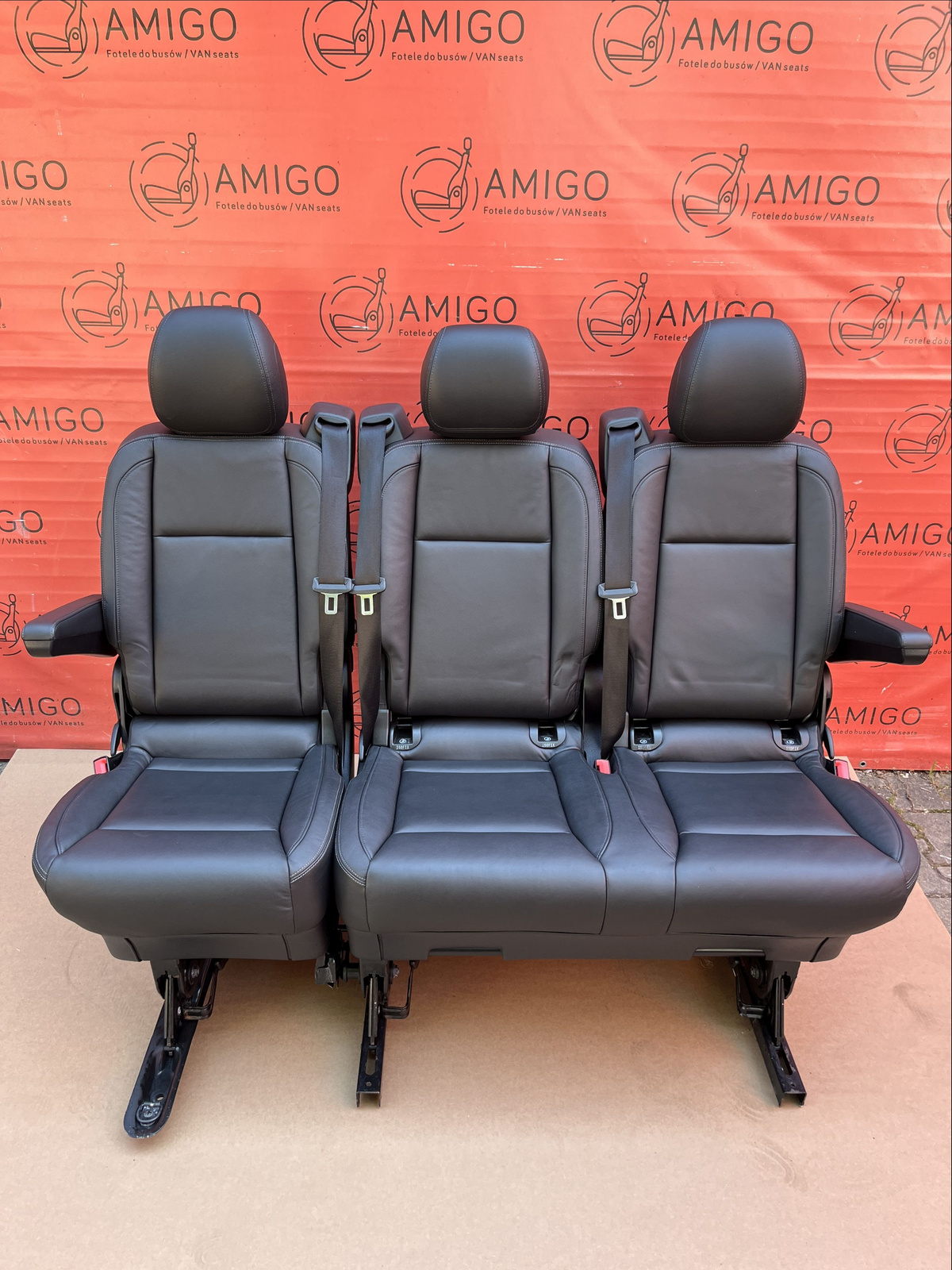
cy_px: 635
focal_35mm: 26
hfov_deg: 53.1
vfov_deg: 67.3
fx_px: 953
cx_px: 476
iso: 64
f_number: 1.6
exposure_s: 1/121
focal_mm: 5.1
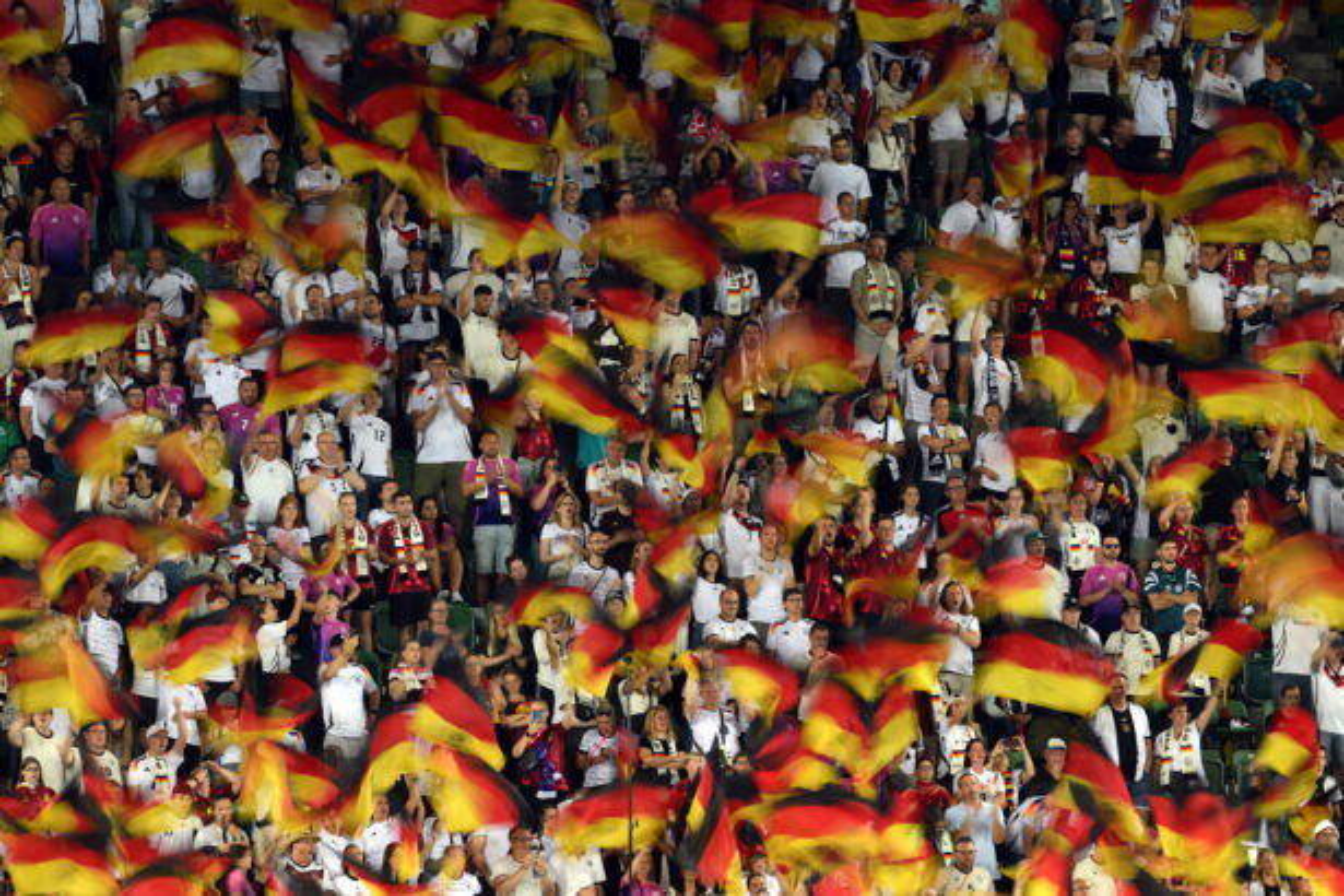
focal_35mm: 400
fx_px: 14932
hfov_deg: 5.2
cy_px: 448
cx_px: 672
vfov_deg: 3.4
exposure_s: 1/5
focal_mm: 400
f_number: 5.6
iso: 64
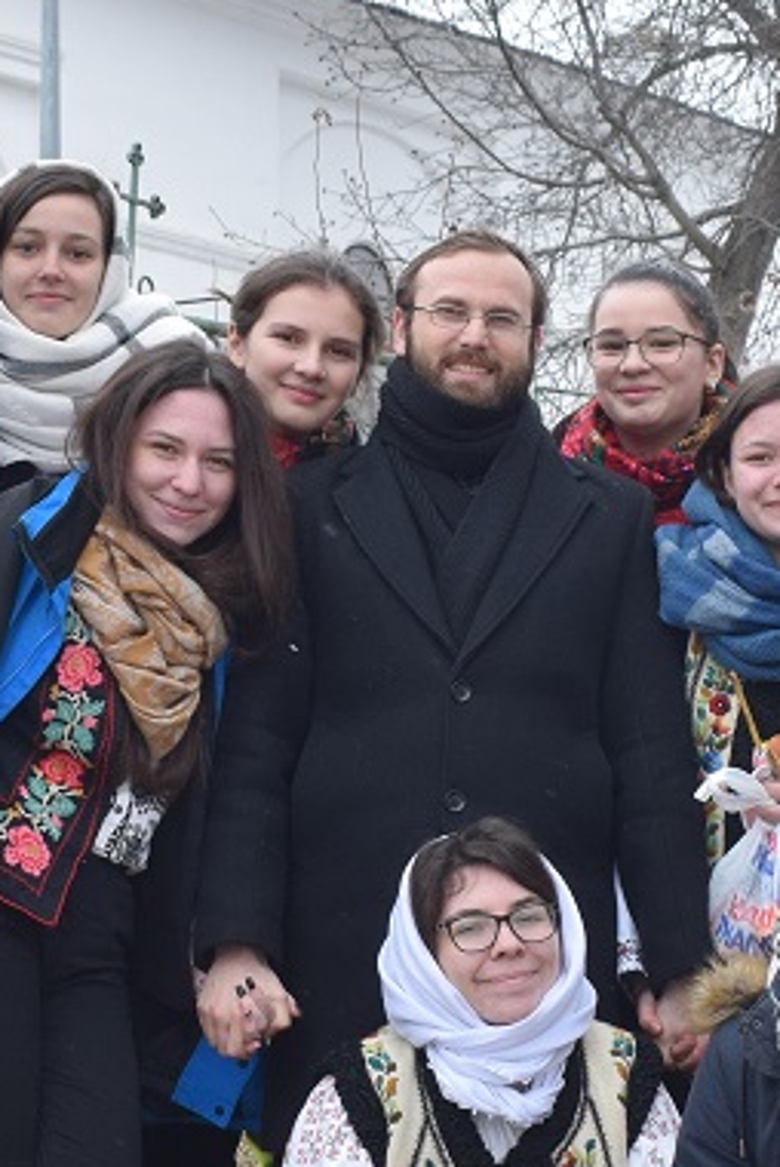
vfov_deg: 14.4
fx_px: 4606
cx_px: 623
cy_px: 765
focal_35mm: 142
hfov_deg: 9.7
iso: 400
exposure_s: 1/250
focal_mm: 30
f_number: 8
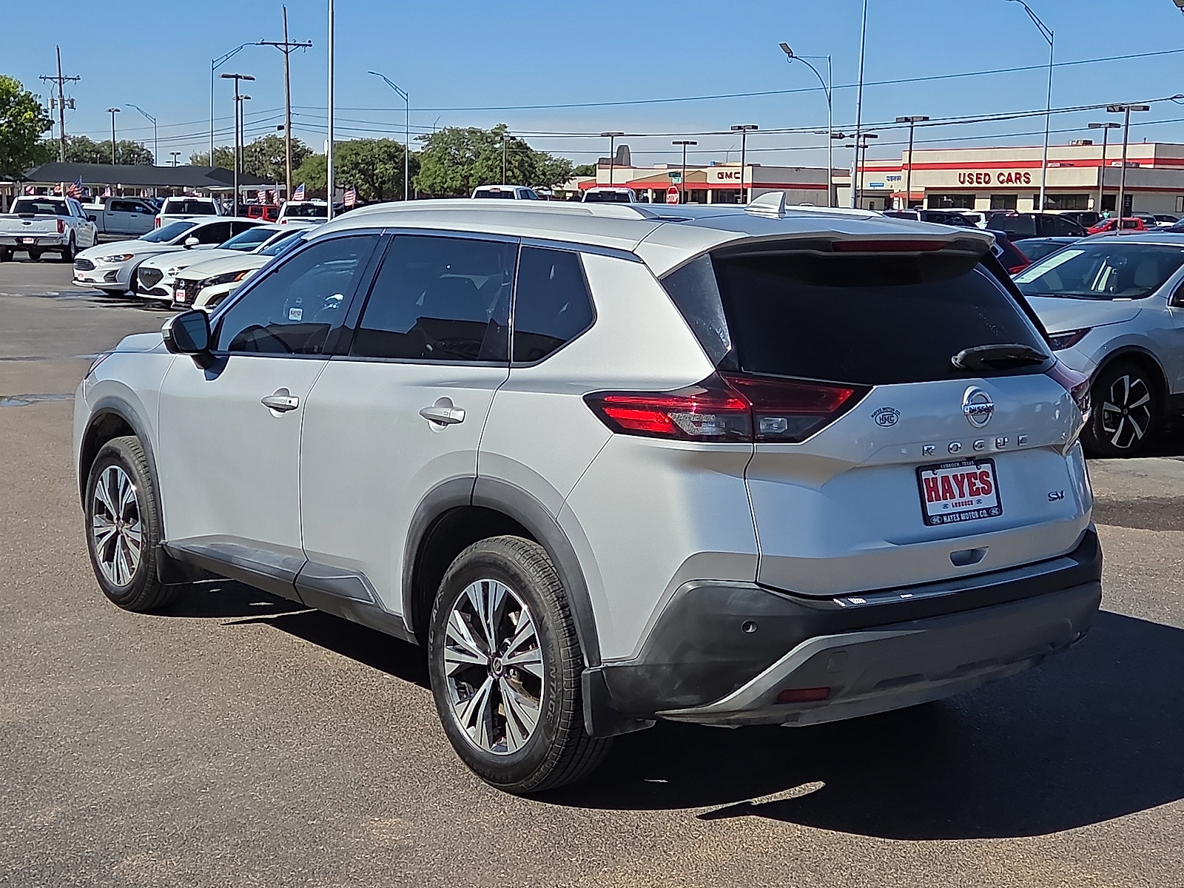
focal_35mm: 48
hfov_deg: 39.7
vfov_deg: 30.3
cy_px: 444
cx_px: 592
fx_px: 1642
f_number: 1.8
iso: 25
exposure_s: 1/3333
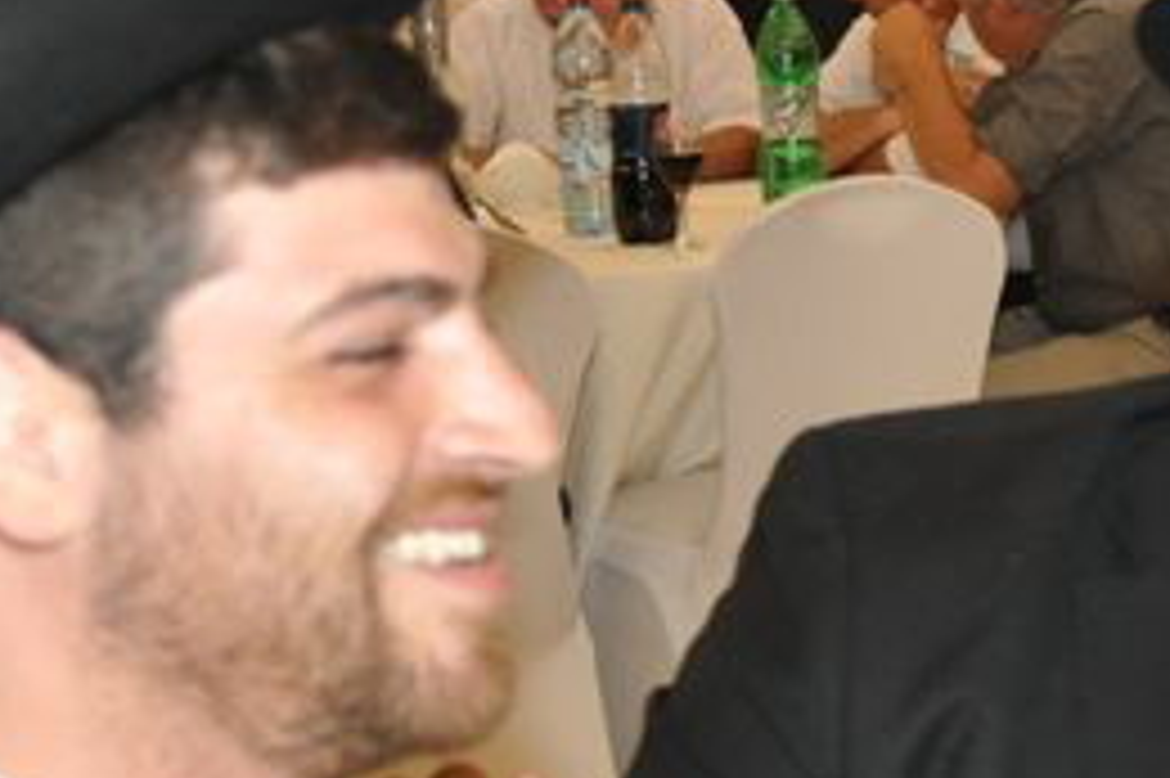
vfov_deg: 10.5
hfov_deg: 14.6
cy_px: 535
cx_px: 1782
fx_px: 4222
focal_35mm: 130
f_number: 4
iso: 800
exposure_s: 1/60
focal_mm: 22
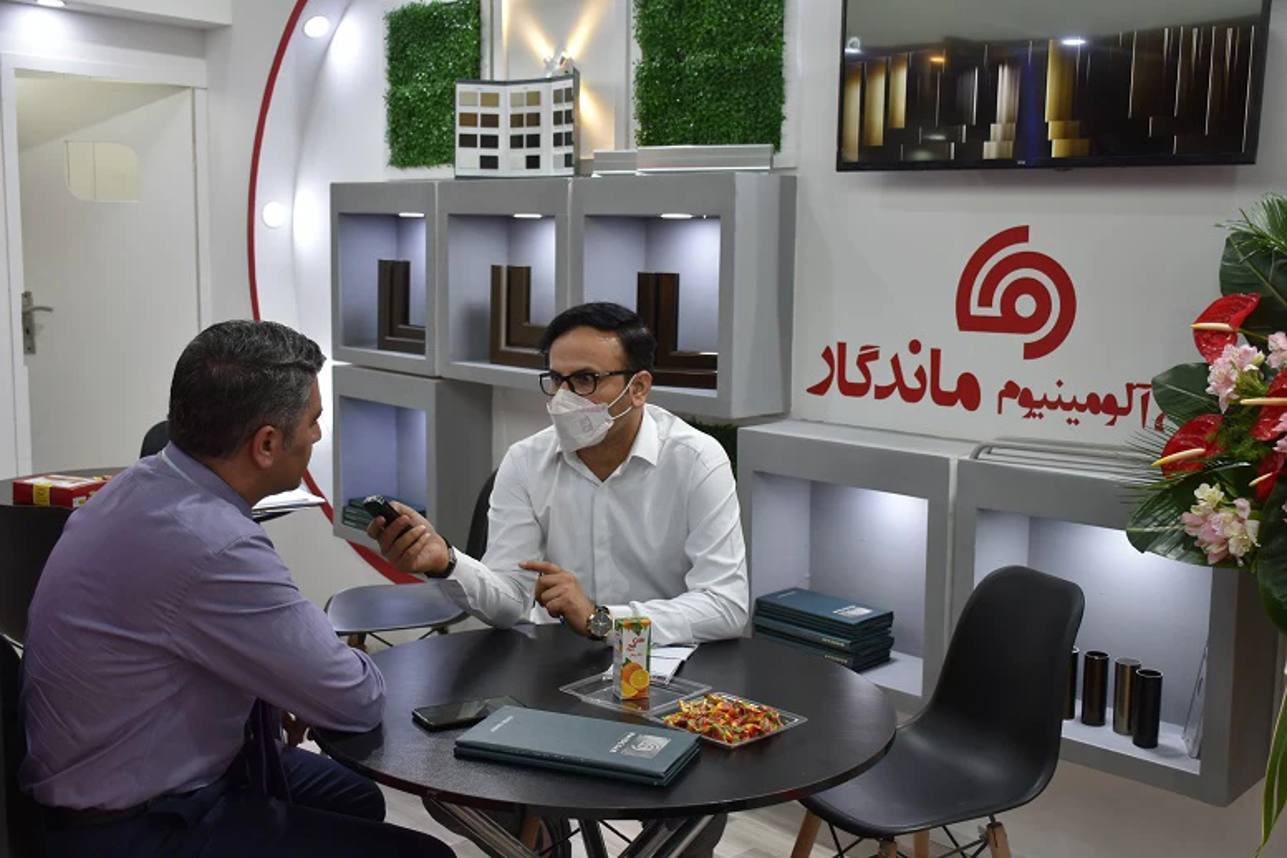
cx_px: 644
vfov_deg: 36.9
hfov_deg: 53.1
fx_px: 1287
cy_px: 429
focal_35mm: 36
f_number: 4.5
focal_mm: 24
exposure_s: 1/80
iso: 400
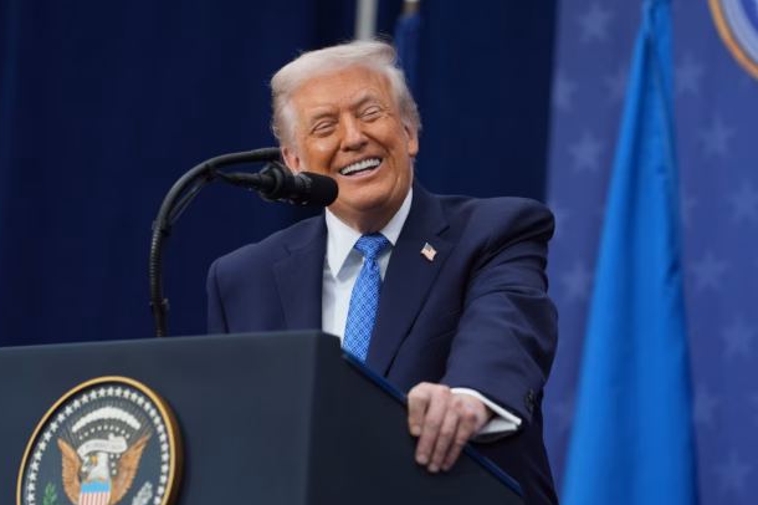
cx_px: 340
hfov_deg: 10.9
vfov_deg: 7.3
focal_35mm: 189
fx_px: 3977
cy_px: 317
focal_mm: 150
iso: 800
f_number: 2.8
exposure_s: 1/400
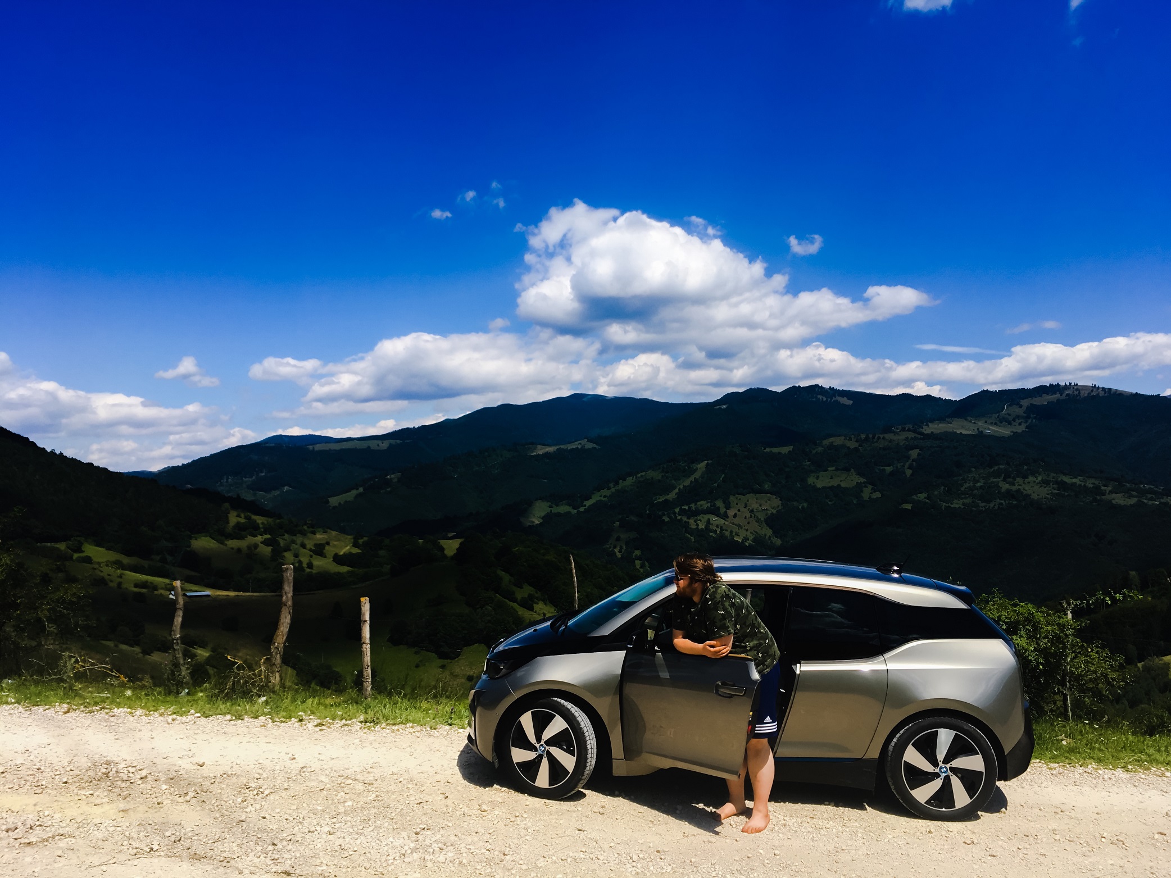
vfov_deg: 48.2
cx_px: 586
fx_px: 981
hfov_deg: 61.7
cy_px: 439
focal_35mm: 29
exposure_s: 1/2024
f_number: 2.2
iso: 25
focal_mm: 4.15
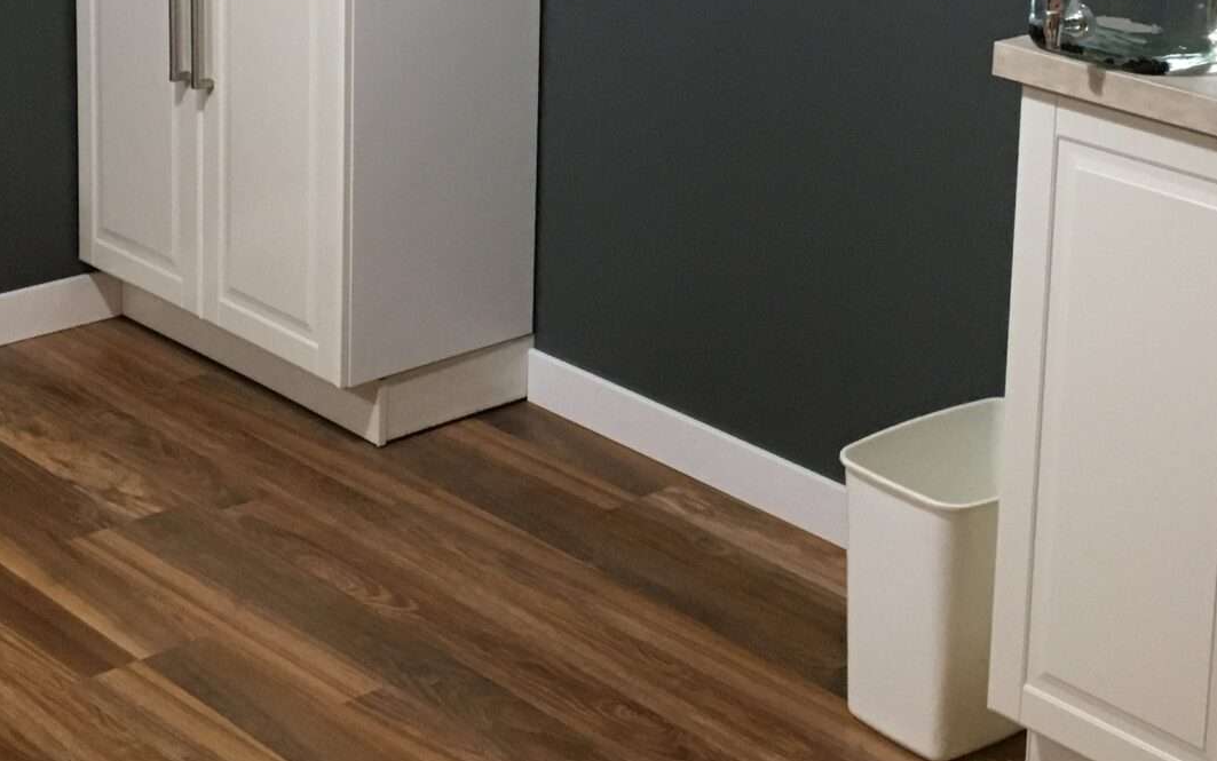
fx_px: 2455
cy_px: -55
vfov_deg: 17.1
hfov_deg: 27.8
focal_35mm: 74
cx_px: 694
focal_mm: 4.15
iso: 200
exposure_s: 1/24
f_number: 2.2
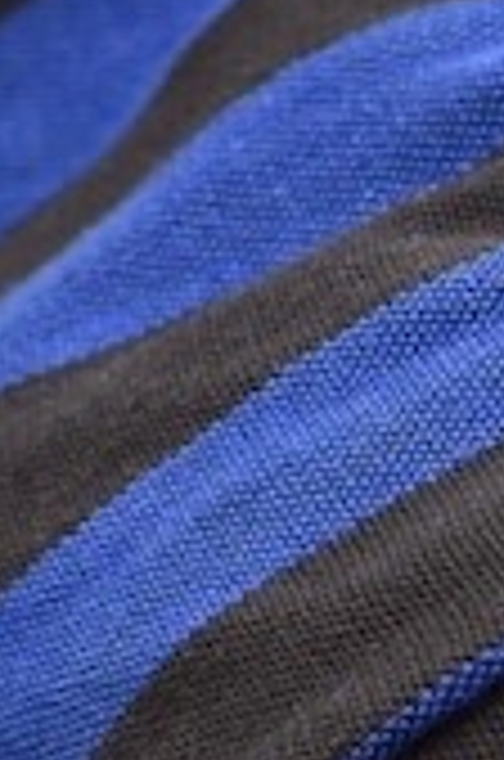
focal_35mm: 431
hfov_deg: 3.2
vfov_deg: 4.7
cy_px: 1792
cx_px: 950
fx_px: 9088
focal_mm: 85
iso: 640
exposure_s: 1/500
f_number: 5
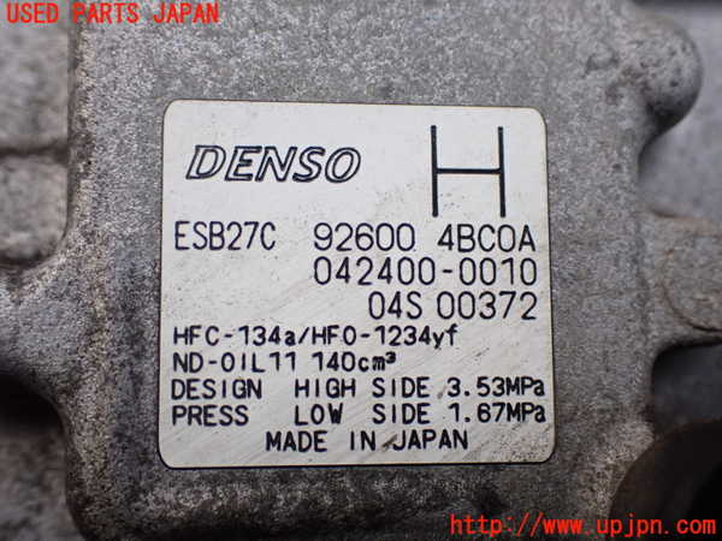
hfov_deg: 42.9
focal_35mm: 44
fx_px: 918
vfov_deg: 32.9
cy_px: 270
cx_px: 361
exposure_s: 1/160
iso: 320
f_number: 2.9
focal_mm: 7.84
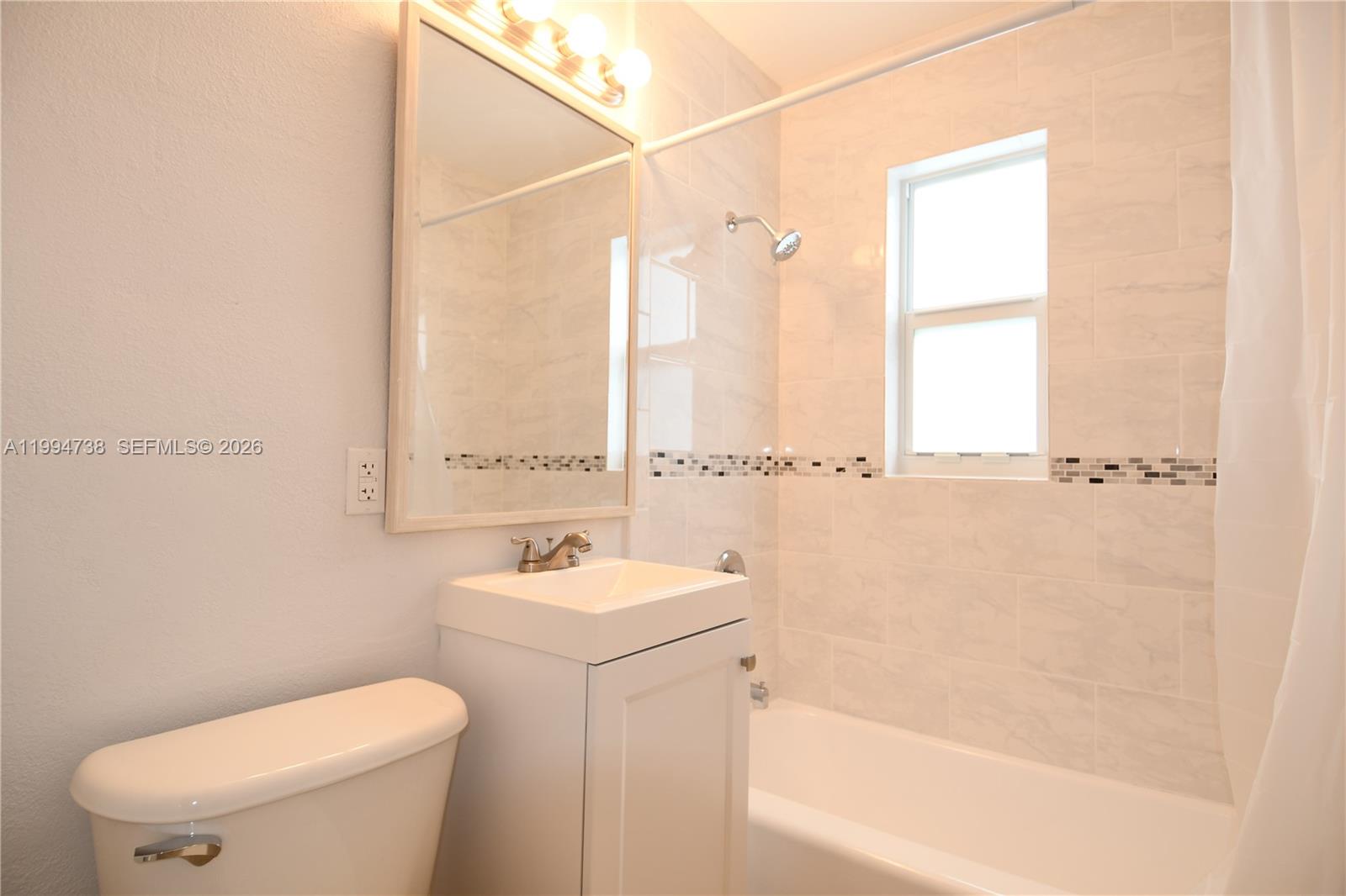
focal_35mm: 18
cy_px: 448
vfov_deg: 67.4
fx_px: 673
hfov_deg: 90.0
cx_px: 673
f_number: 4
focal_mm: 12
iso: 200
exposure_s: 1/50
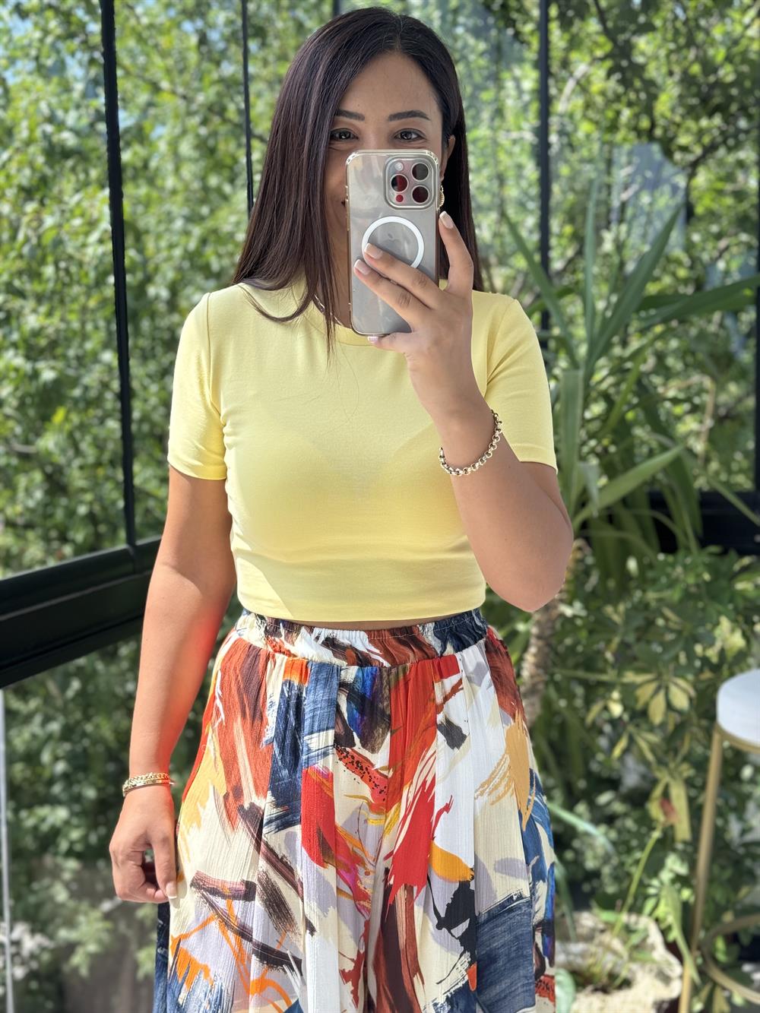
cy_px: 506
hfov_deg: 30.3
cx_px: 380
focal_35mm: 48
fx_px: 1405
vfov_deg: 39.7
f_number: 1.78
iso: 64
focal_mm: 6.76
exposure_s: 1/317
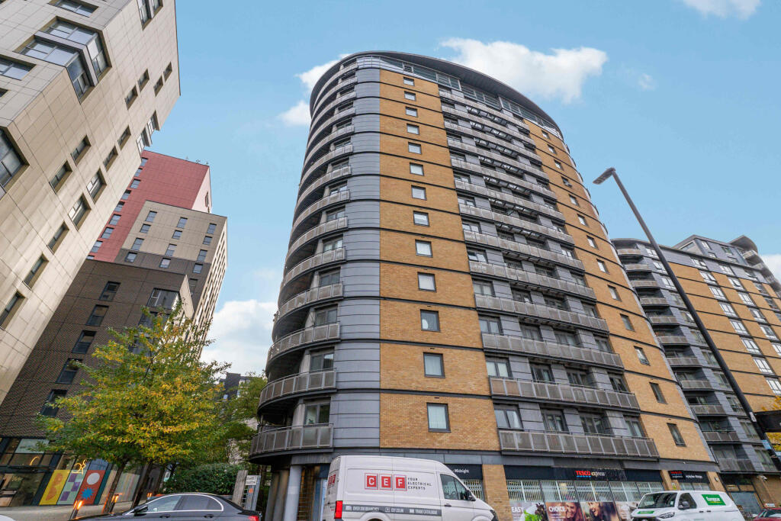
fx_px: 325
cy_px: 260
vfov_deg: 77.3
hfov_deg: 100.4
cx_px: 390
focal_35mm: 15
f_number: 7.1
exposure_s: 1/160
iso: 320
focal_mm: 10
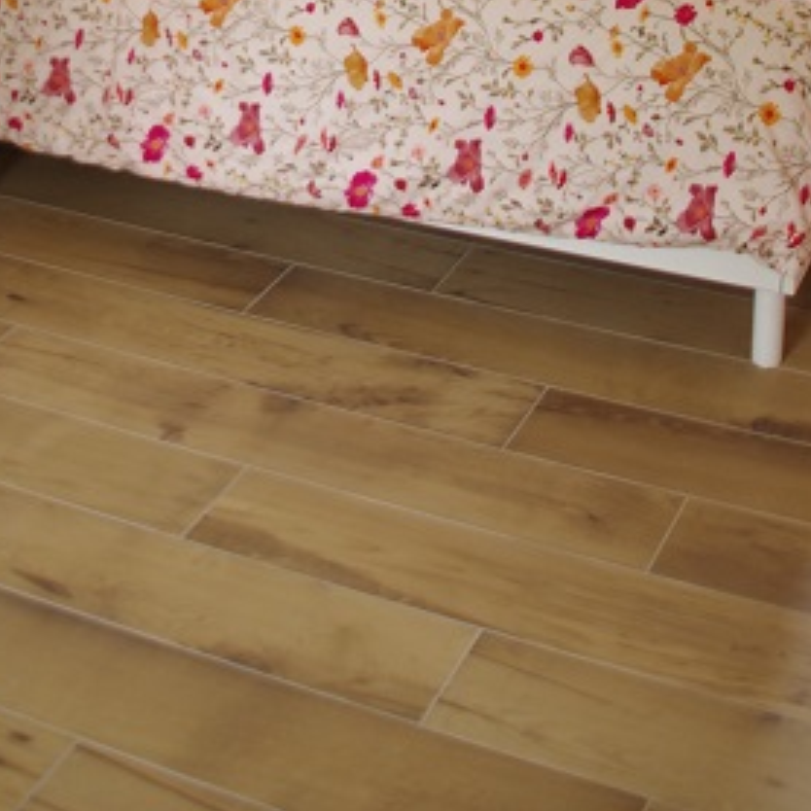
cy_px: -120
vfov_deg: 24.1
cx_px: 363
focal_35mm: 66
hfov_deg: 26.1
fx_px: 1749
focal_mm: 18
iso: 100
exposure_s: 1/6
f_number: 3.5
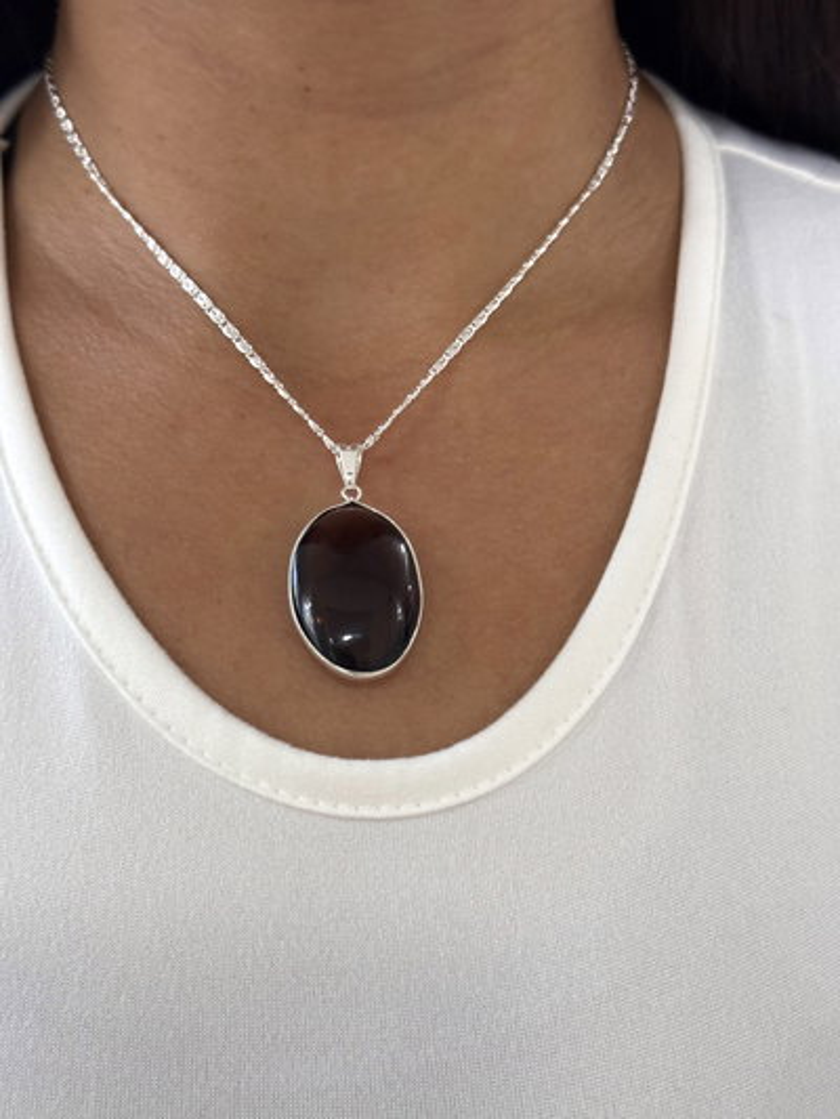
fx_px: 1552
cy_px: 560
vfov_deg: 39.6
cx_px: 420
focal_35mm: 48
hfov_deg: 30.3
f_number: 1.78
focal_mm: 6.76
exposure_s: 1/60
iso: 160
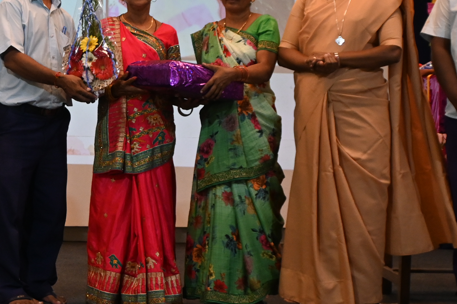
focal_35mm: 108
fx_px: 1374
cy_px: 94
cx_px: 66
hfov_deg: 18.6
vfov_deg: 12.6
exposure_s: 1/125
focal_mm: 24.5
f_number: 4.2
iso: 1000
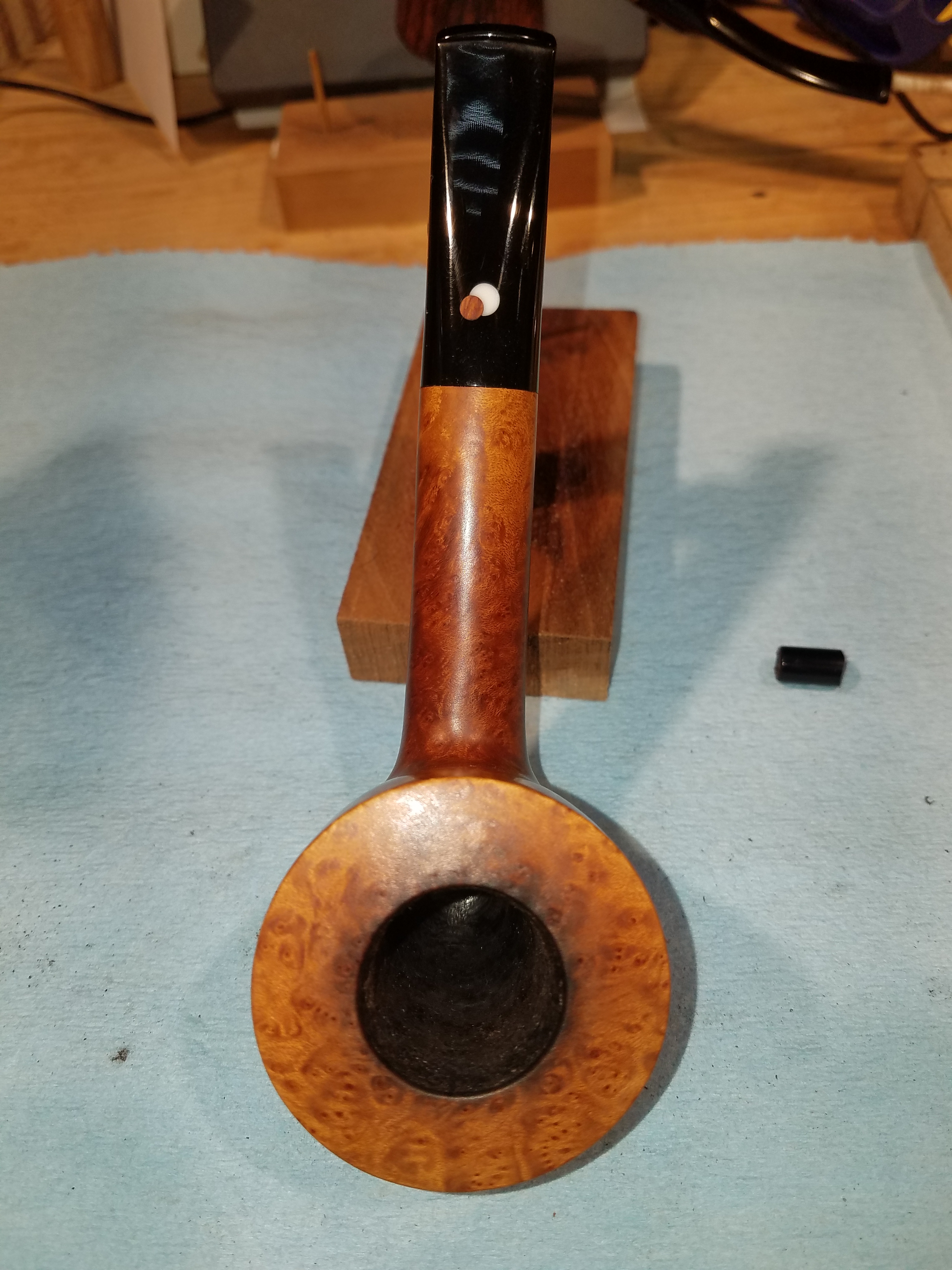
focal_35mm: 26
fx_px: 953
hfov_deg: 53.1
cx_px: 476
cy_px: 635
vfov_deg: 67.3
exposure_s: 1/334
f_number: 1.7
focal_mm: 4.2
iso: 40
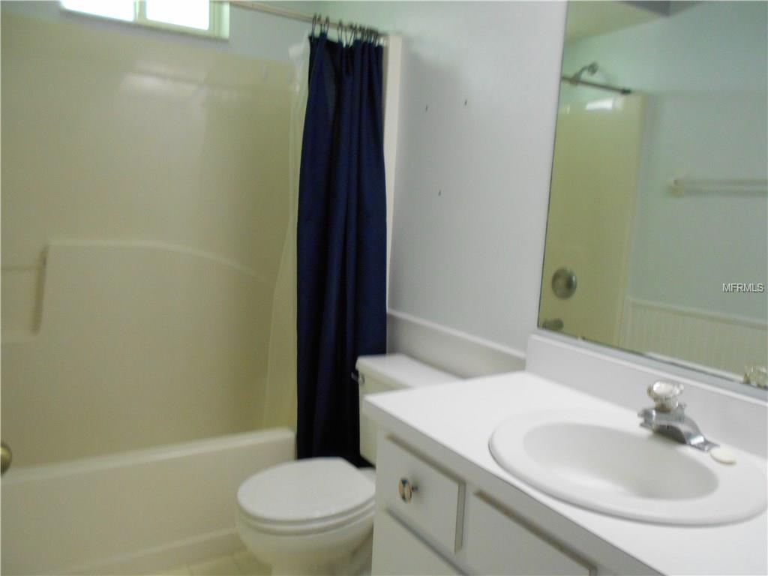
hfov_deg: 67.3
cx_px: 384
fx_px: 577
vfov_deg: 53.1
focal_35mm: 26
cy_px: 288
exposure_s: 1/30
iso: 360
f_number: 3.2
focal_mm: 4.6
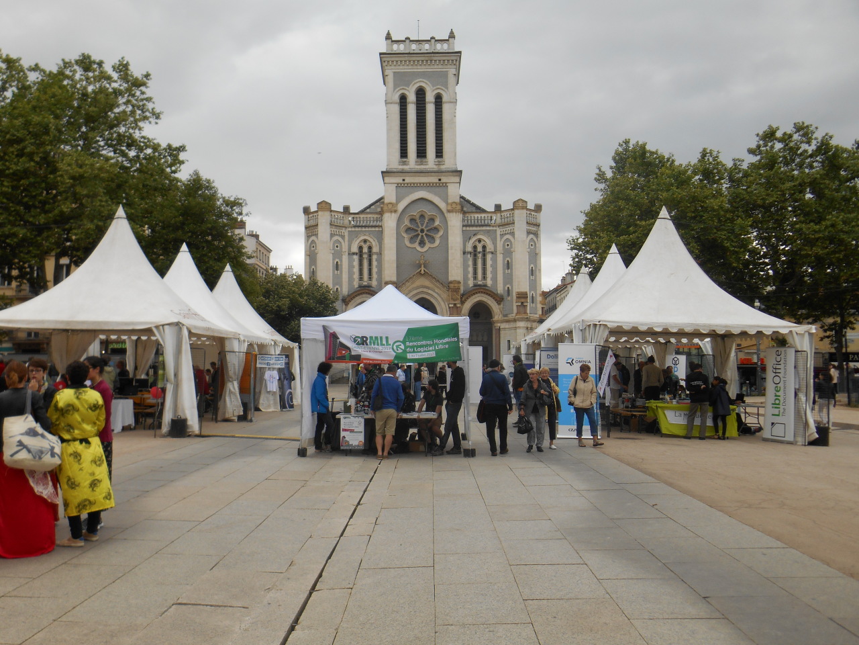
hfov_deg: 58.4
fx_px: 769
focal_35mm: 31
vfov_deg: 45.4
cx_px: 430
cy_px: 322
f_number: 3.6
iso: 80
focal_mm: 5.5
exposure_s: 1/320
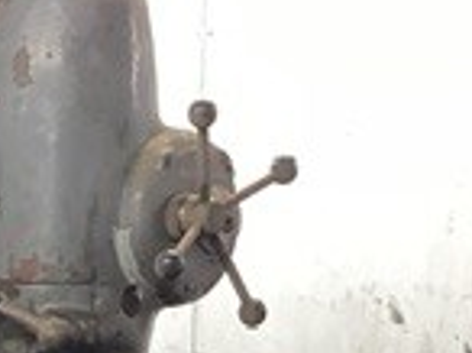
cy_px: 628
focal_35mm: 136
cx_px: -16
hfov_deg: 14.3
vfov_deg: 10.3
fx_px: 1851
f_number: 2.4
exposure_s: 1/50
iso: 160
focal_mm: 3.3
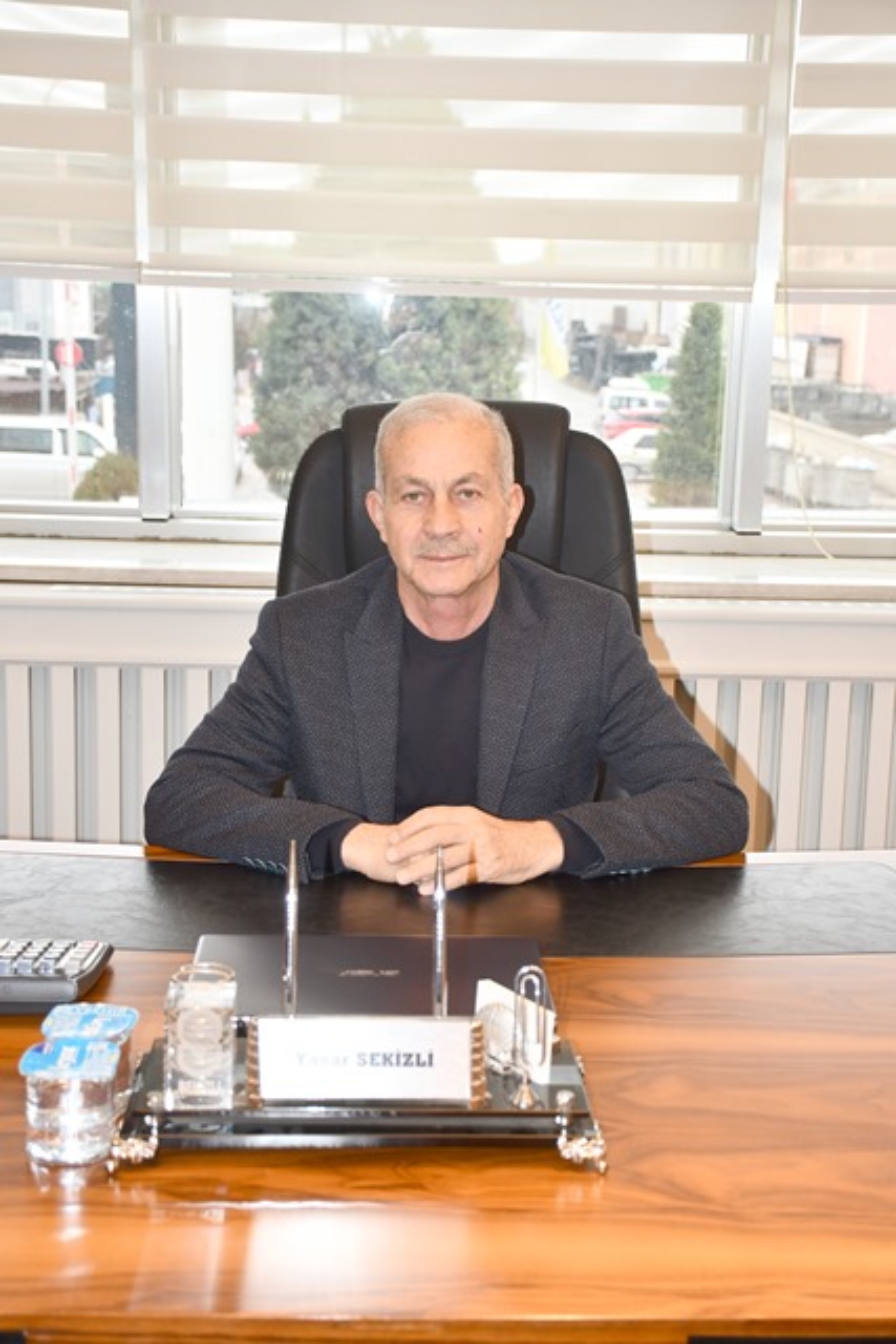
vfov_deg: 38.9
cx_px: 448
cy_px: 672
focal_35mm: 51
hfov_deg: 26.5
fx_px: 1903
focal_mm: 34
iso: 800
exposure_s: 1/125
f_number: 5
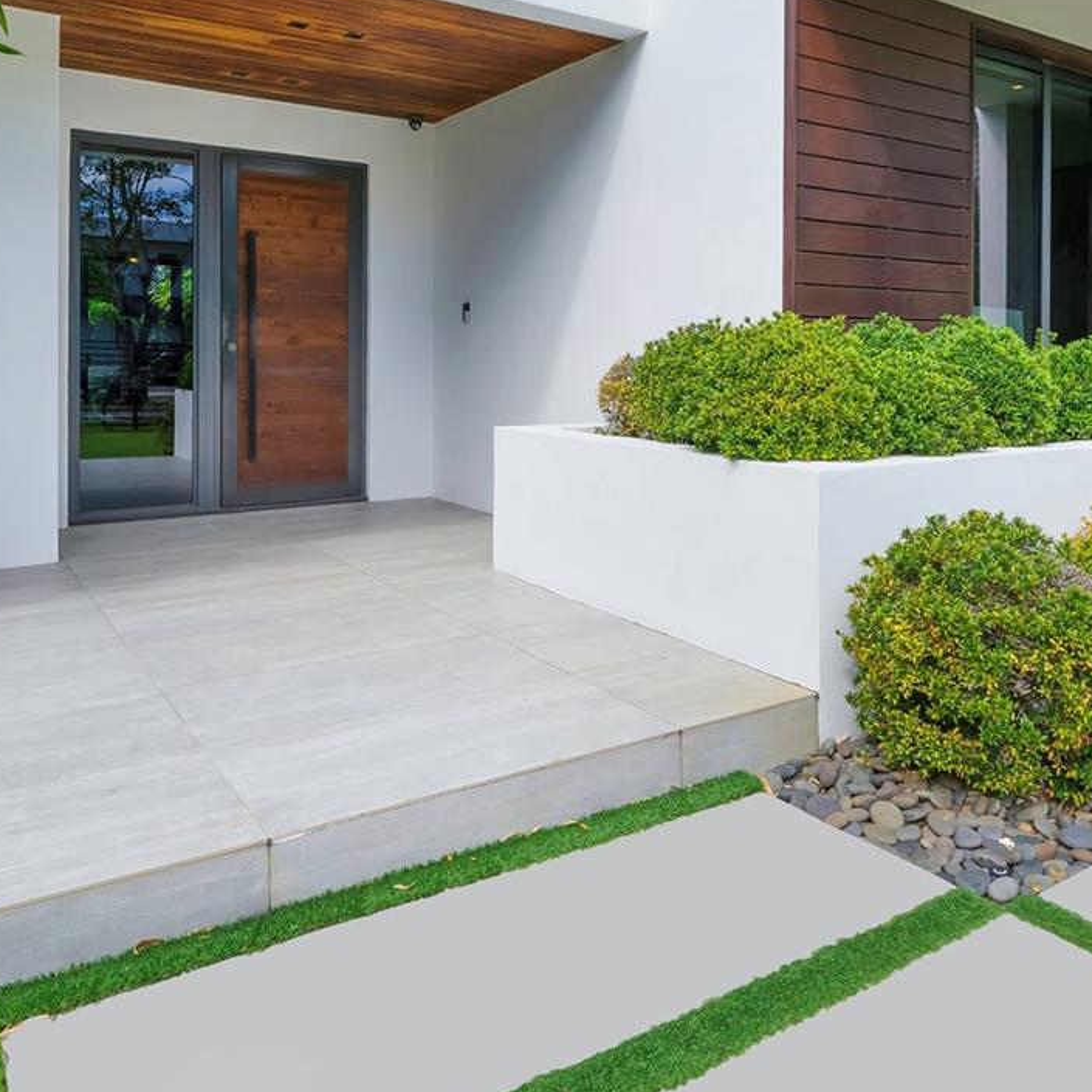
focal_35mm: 27
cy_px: 359
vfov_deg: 57.7
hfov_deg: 59.0
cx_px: 596
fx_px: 964
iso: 400
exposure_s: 1/1250
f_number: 8
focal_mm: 14
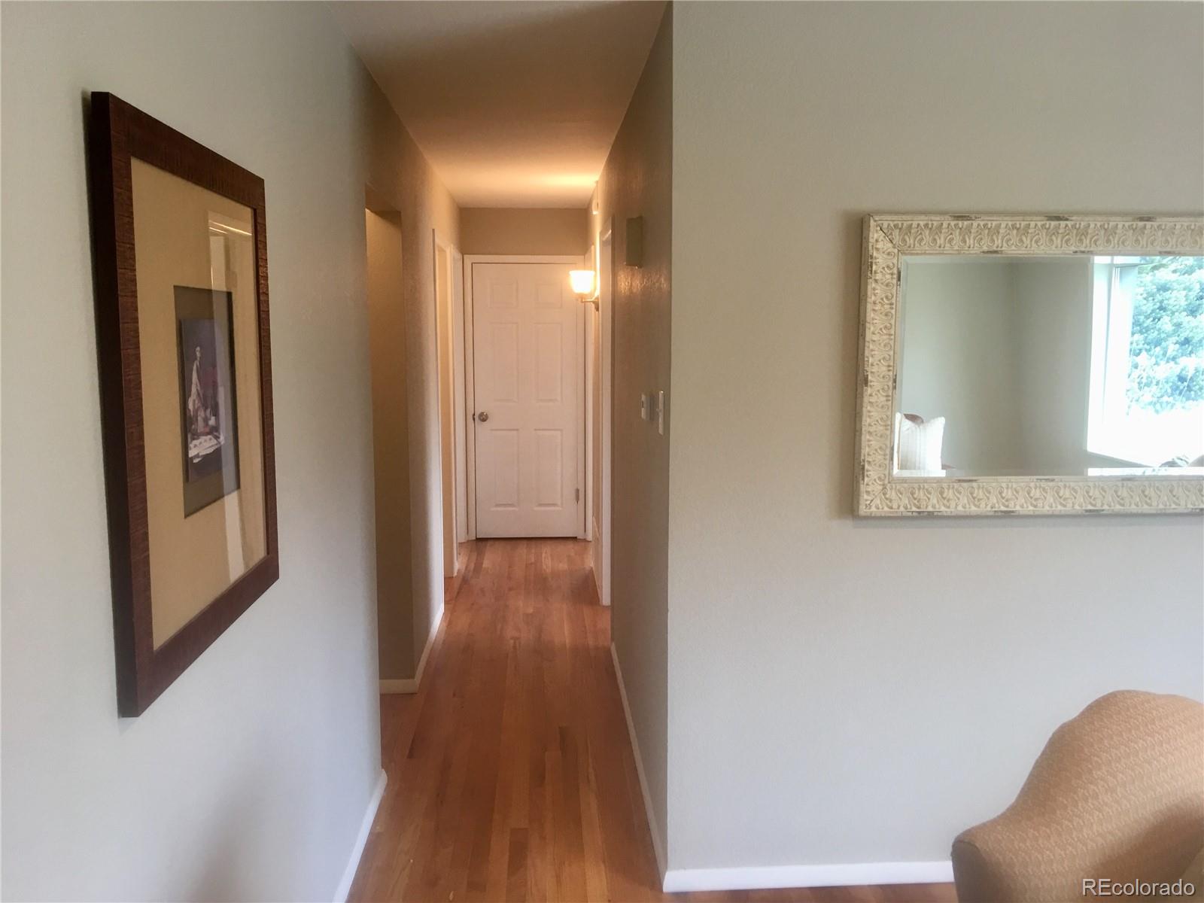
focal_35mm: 29
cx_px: 602
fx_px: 1009
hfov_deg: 61.7
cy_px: 452
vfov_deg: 48.2
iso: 25
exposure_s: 1/15
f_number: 2.2
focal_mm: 4.15
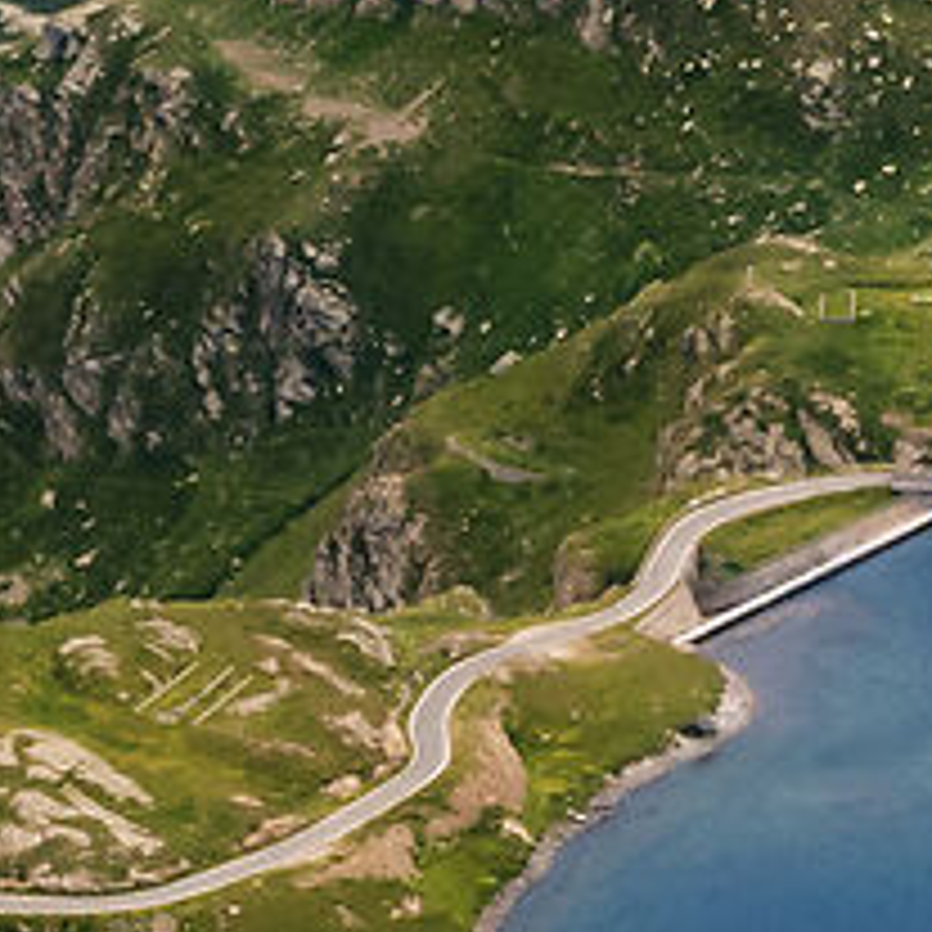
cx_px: 1108
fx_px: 5392
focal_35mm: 177
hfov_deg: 9.7
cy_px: 5
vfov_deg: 9.8
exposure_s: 1/55
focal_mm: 12.9
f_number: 11
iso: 200
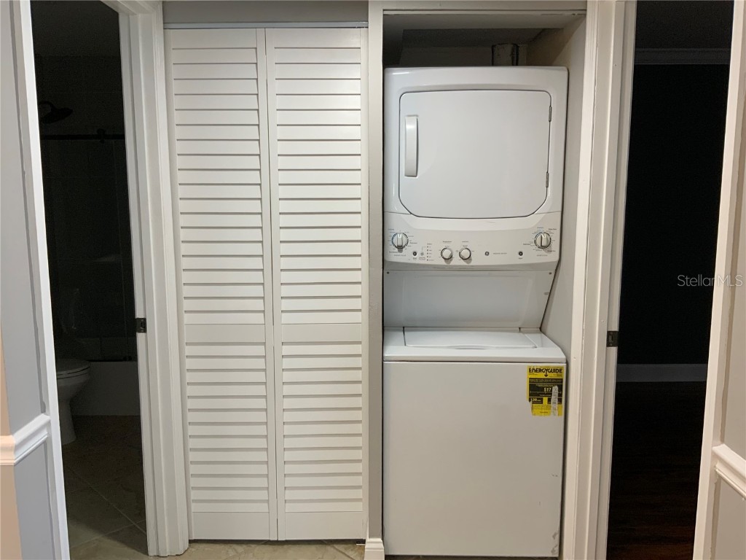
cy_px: 280
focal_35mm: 29
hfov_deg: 61.7
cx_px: 373
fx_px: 625
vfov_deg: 48.2
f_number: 1.8
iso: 64
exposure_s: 1/60
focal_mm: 3
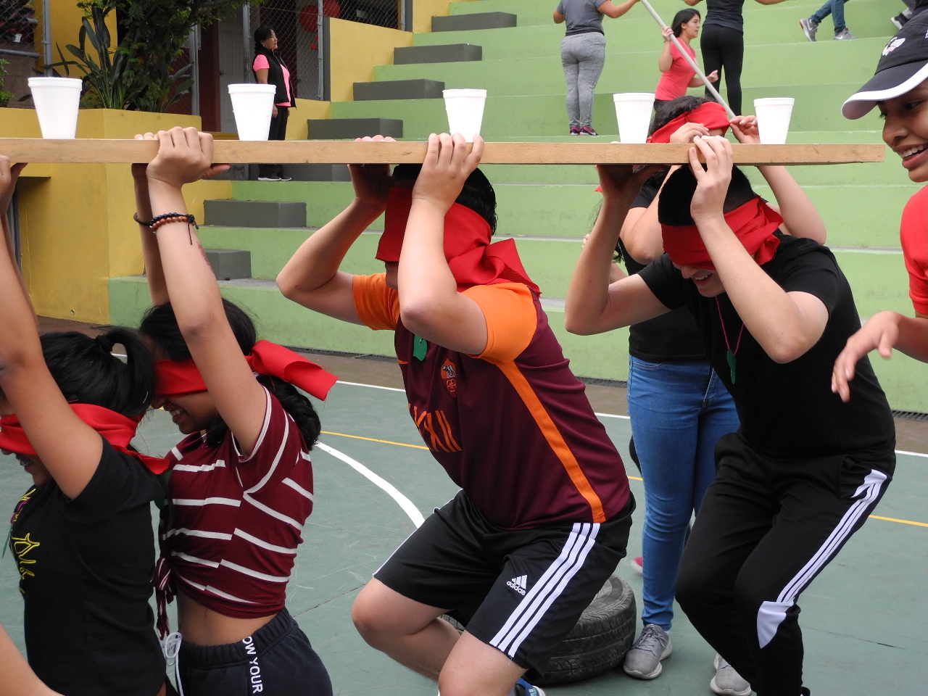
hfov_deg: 42.1
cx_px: 464
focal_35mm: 45
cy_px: 348
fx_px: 1206
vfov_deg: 32.2
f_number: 3.2
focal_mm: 9.7
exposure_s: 1/250
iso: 160
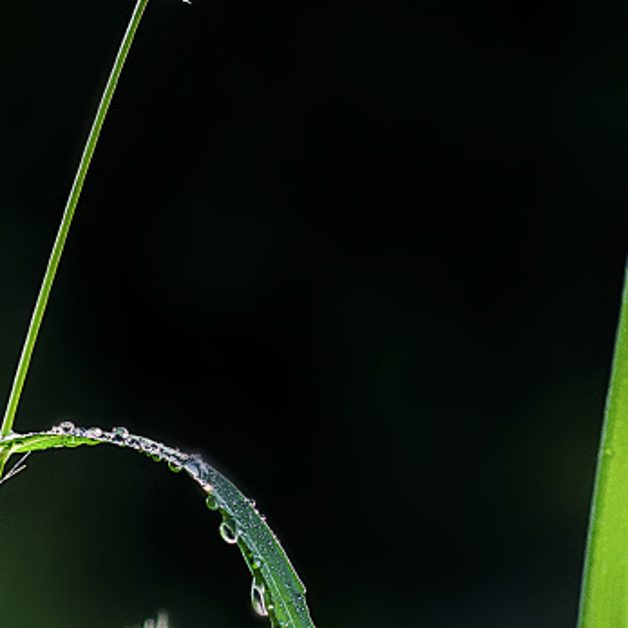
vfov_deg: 4.7
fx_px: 7686
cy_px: 13
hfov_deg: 4.7
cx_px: 262
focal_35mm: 374
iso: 200
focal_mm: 85
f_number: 5
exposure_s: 1/640
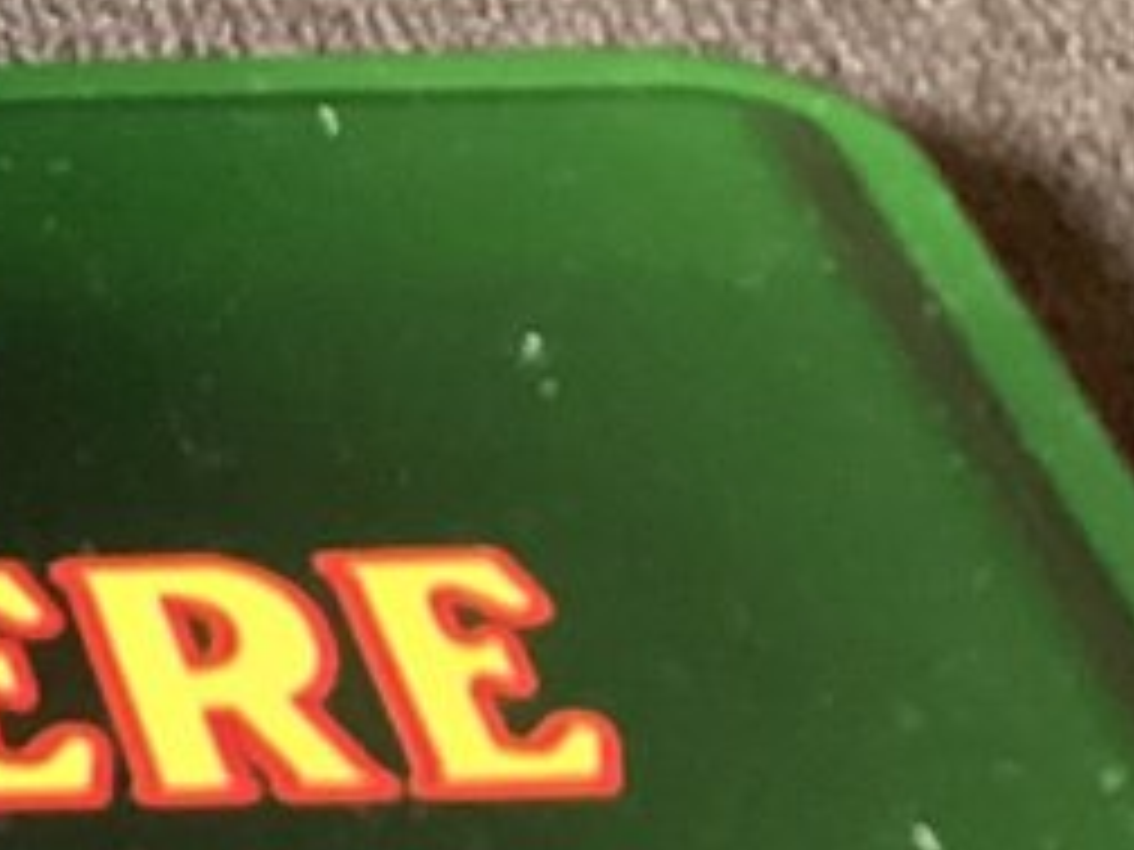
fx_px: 6093
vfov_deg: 7.8
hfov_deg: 9.8
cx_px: -1199
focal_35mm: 186
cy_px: -551
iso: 320
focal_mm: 3.3
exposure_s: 1/25
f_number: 2.4
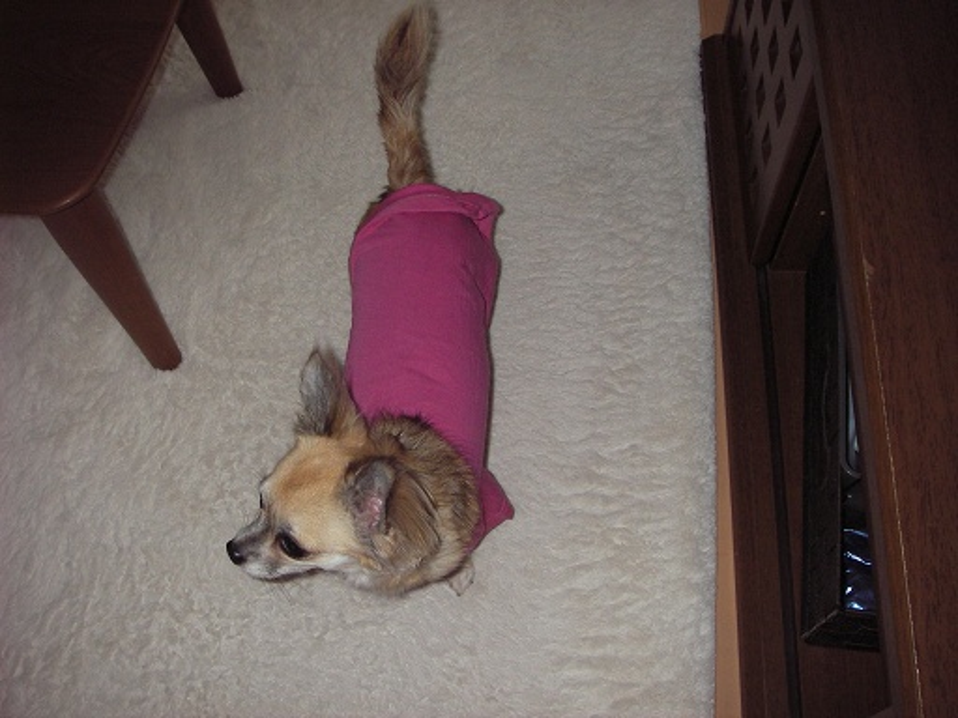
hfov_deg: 49.0
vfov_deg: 37.7
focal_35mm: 38
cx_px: 479
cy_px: 359
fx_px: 1052
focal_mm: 6.3
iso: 100
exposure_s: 1/30
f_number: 3.3
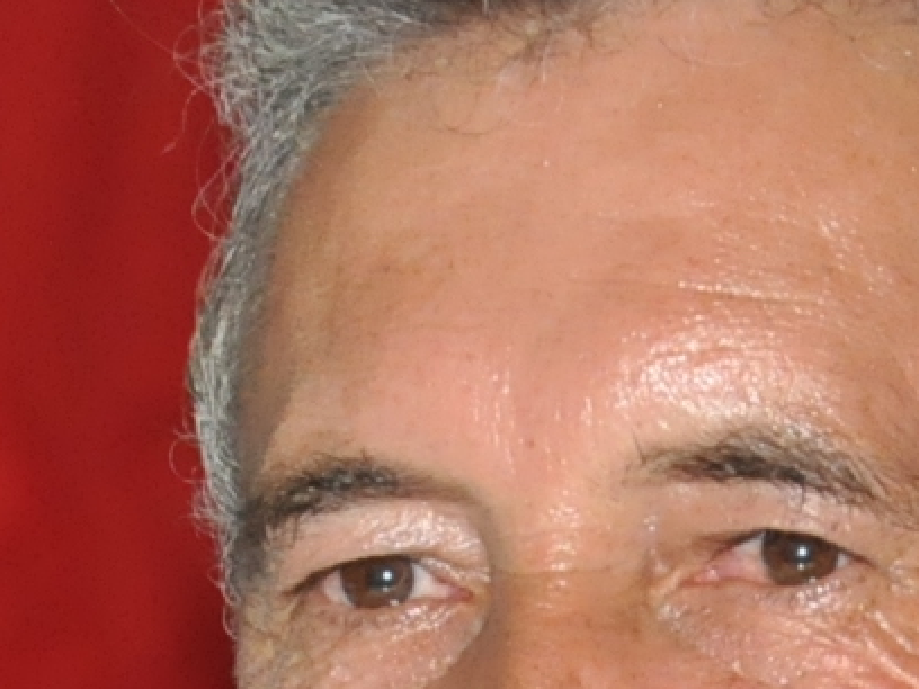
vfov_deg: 2.3
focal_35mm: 644
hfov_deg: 3.1
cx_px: 682
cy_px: 1004
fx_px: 17085
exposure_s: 1/60
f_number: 5.6
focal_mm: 85
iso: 2000
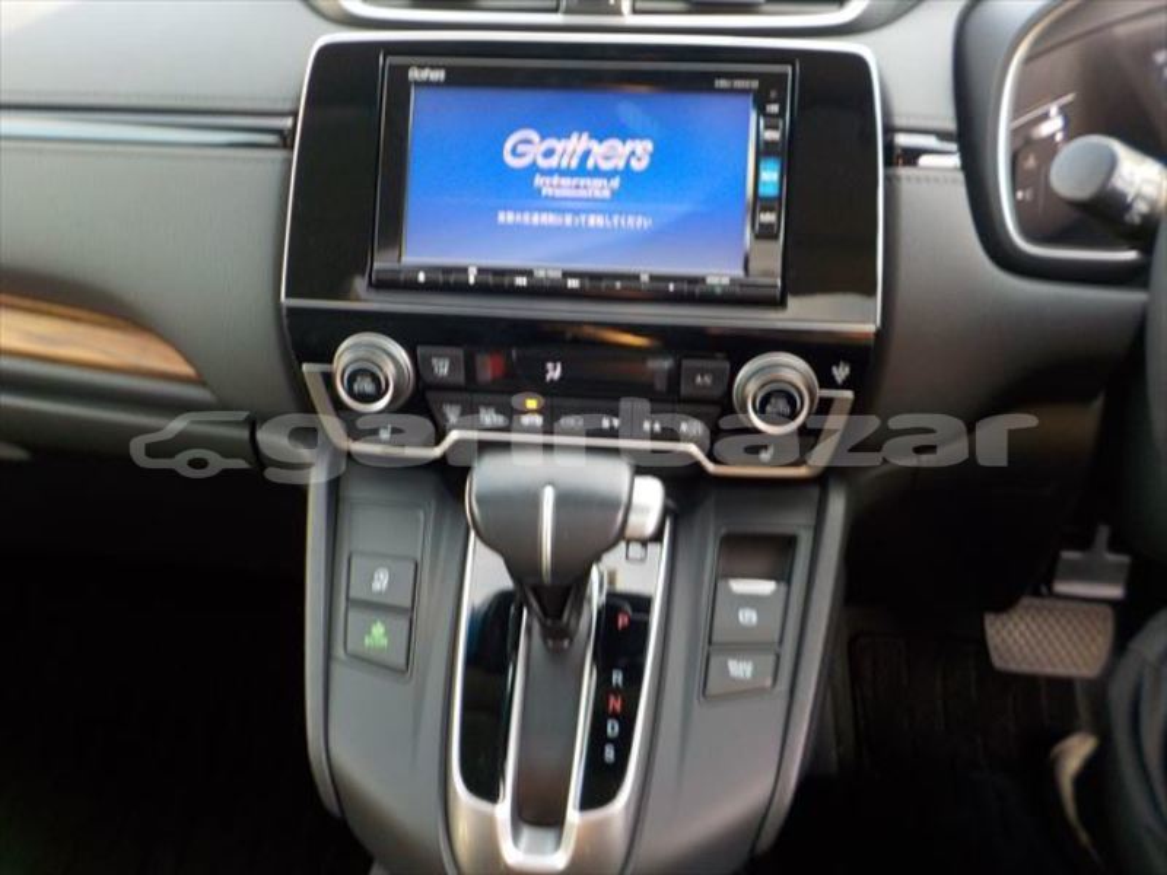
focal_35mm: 30
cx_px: 584
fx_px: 1011
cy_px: 438
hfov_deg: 60.0
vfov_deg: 46.8
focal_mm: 4.1
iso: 160
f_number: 3.3
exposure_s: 1/30
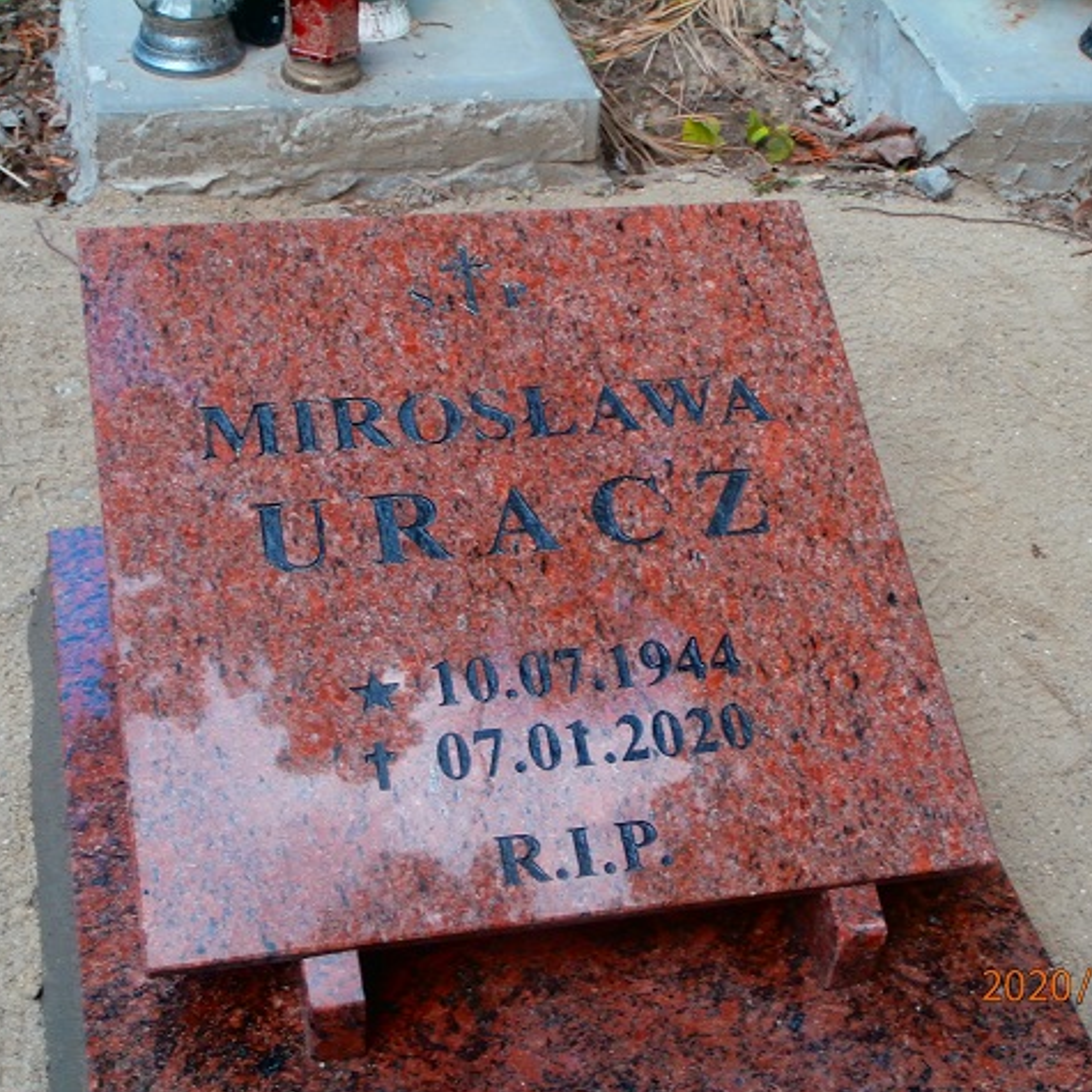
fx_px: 1999
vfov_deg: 30.6
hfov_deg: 30.6
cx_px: 559
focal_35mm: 56
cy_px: 549
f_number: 4.2
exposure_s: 1/125
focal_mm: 8.29
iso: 100
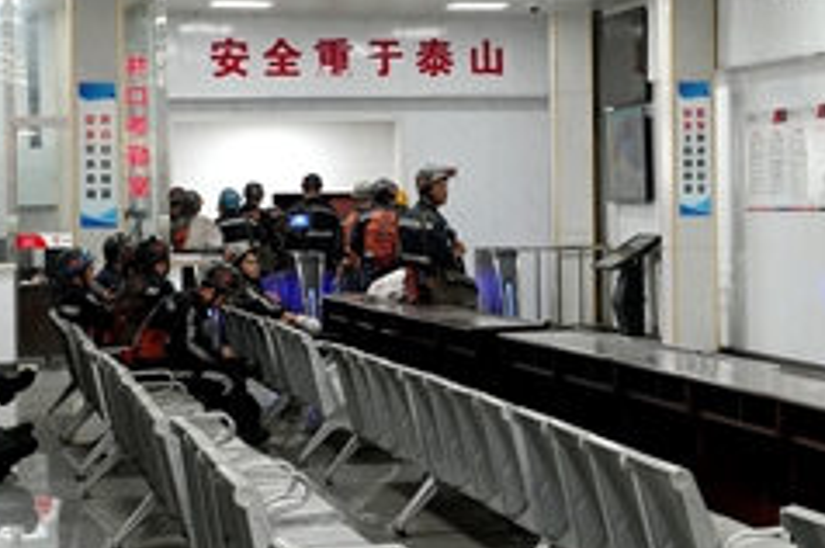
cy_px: 177
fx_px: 2311
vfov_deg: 13.5
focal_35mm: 101
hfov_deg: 19.7
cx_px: 794
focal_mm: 40
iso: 1250
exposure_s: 1/80
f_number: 5.6
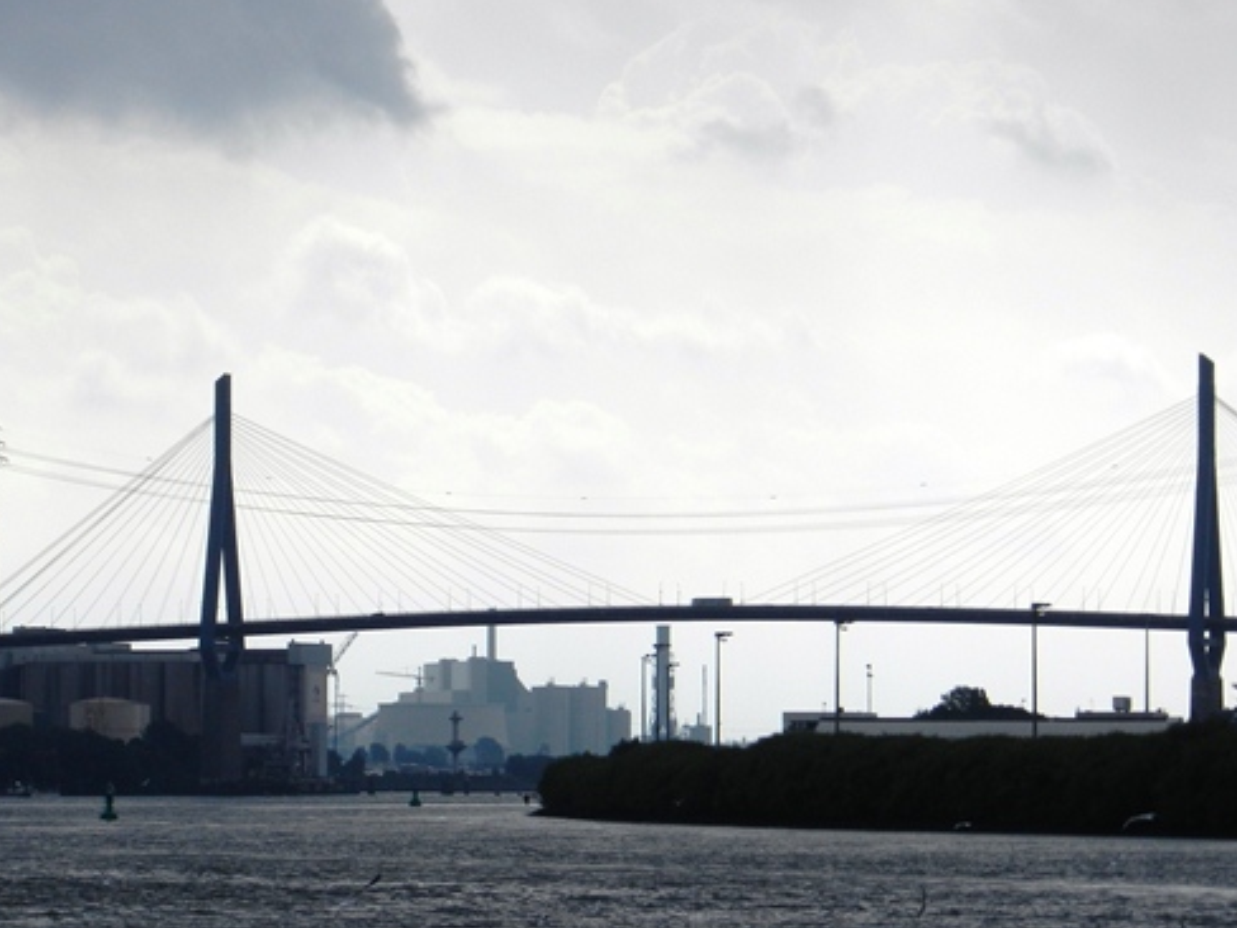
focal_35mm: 189
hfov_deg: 10.5
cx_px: 657
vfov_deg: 7.9
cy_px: 431
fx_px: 6754
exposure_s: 1/1250
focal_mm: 25.9
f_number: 5.2
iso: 160
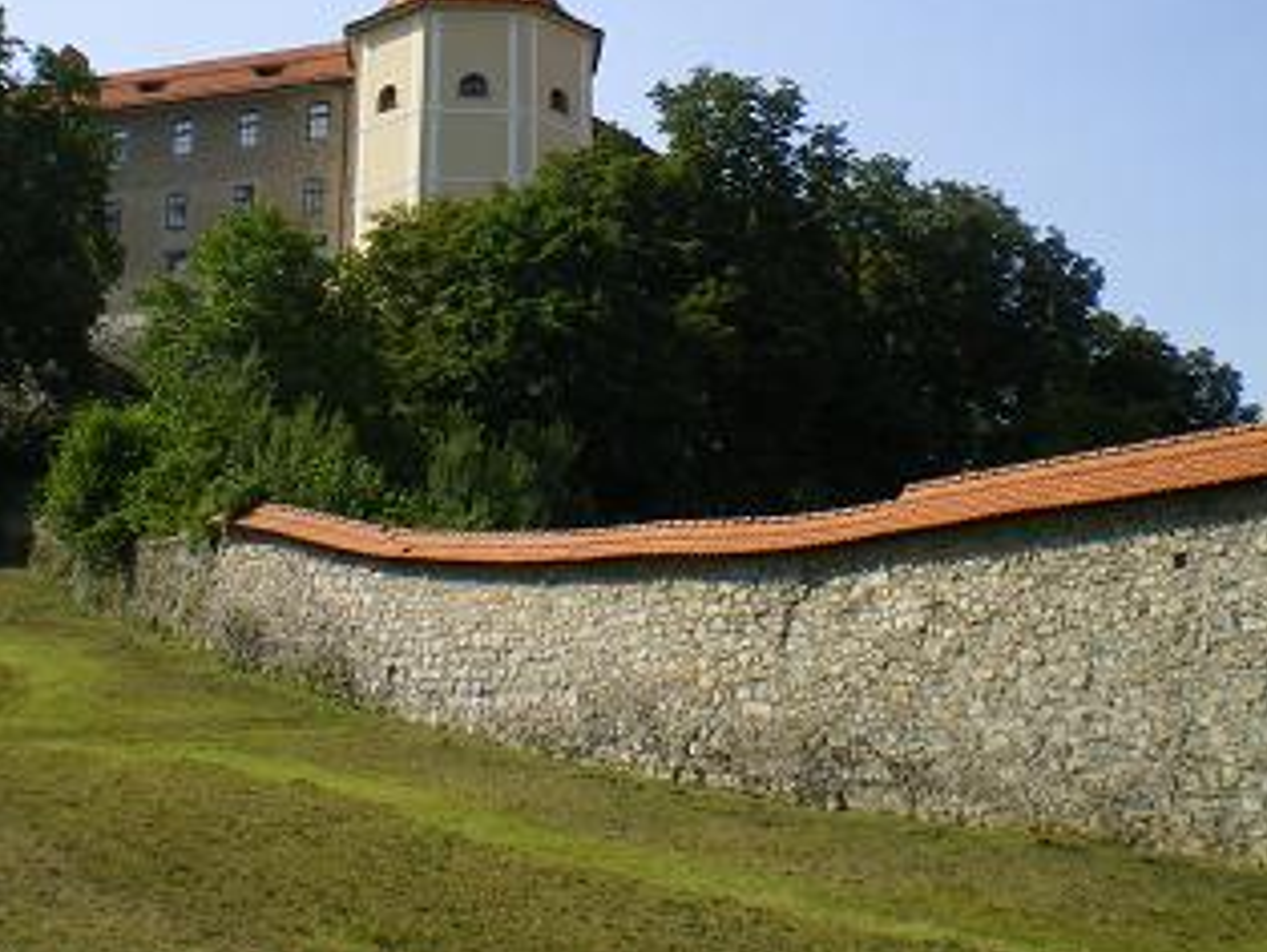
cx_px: 508
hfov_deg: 33.1
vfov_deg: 25.0
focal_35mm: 58
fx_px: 2125
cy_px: 246
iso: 64
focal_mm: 6.3
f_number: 4.6
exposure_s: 1/320
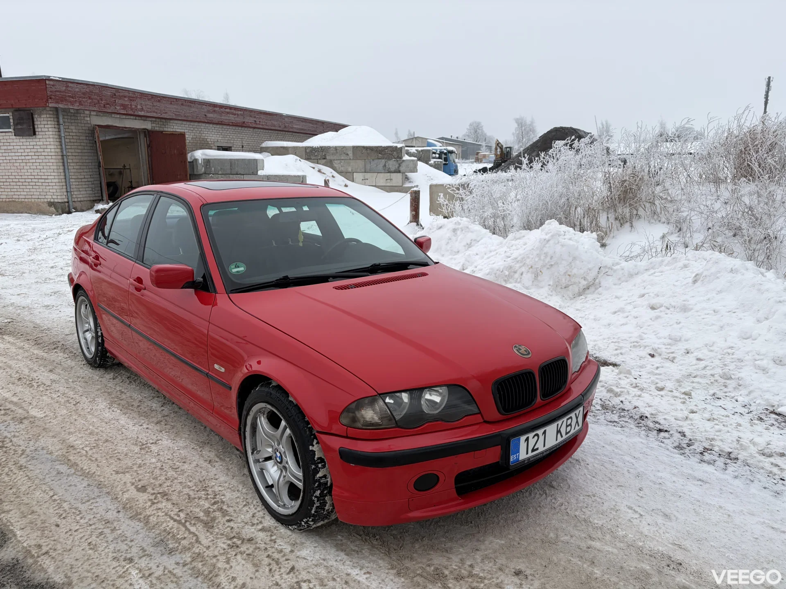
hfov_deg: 67.3
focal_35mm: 26
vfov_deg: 53.1
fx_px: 590
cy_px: 294
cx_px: 393
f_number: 1.6
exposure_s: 1/489
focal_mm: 5.96
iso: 50
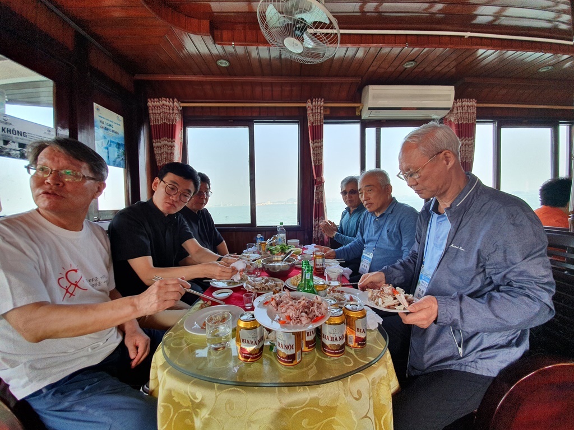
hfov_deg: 106.2
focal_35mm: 13
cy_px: 215
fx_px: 216
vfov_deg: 89.9
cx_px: 287
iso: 50
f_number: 2.2
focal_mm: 1.8
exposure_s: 1/268
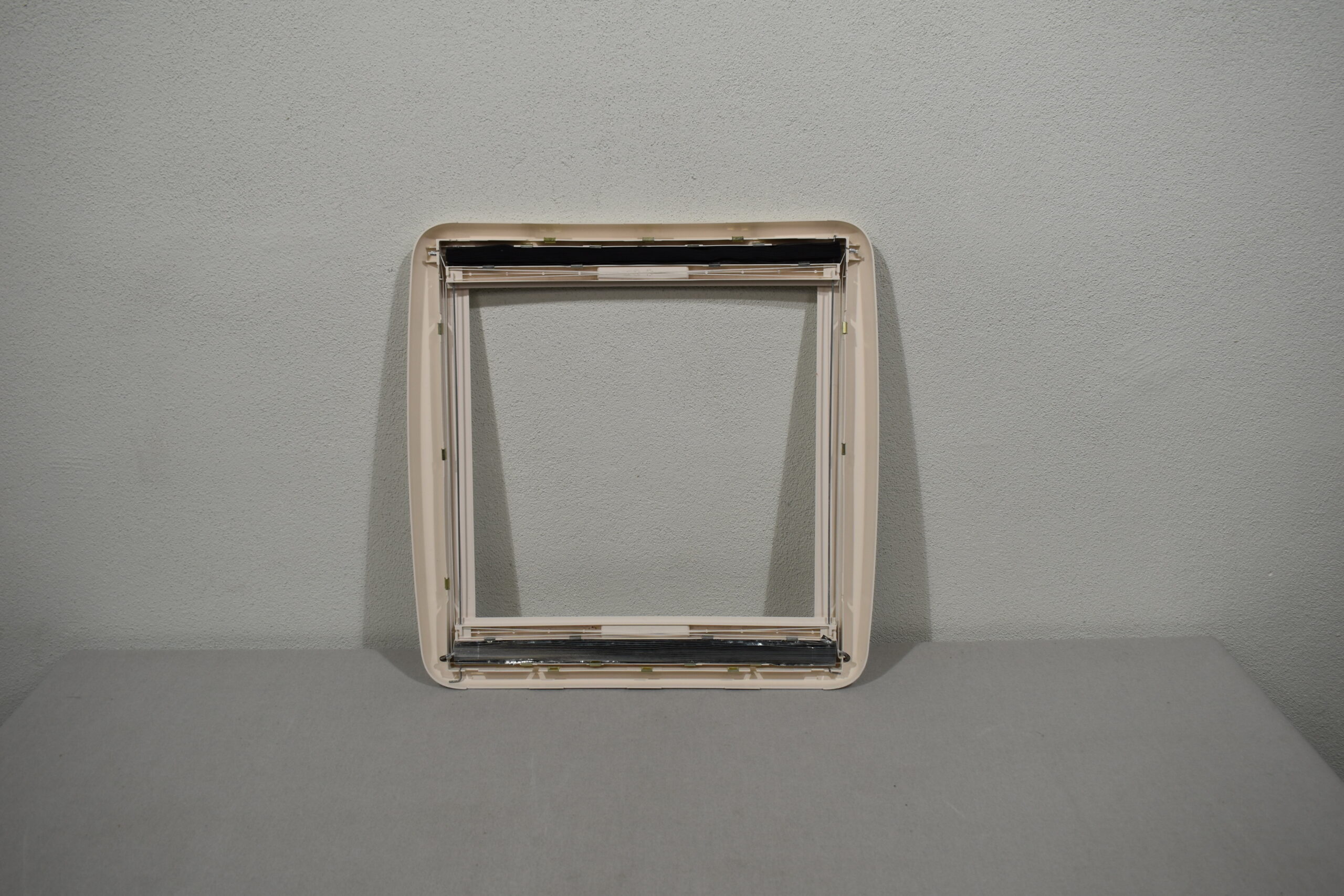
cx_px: 672
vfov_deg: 40.0
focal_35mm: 33
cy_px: 448
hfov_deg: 57.2
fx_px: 1232
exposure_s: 1/125
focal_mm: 22
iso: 250
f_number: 5.6
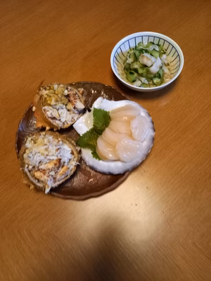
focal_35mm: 25
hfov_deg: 54.9
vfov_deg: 69.4
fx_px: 203
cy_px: 140
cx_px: 106
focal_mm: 4.65
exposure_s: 1/24
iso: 800
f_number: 1.8
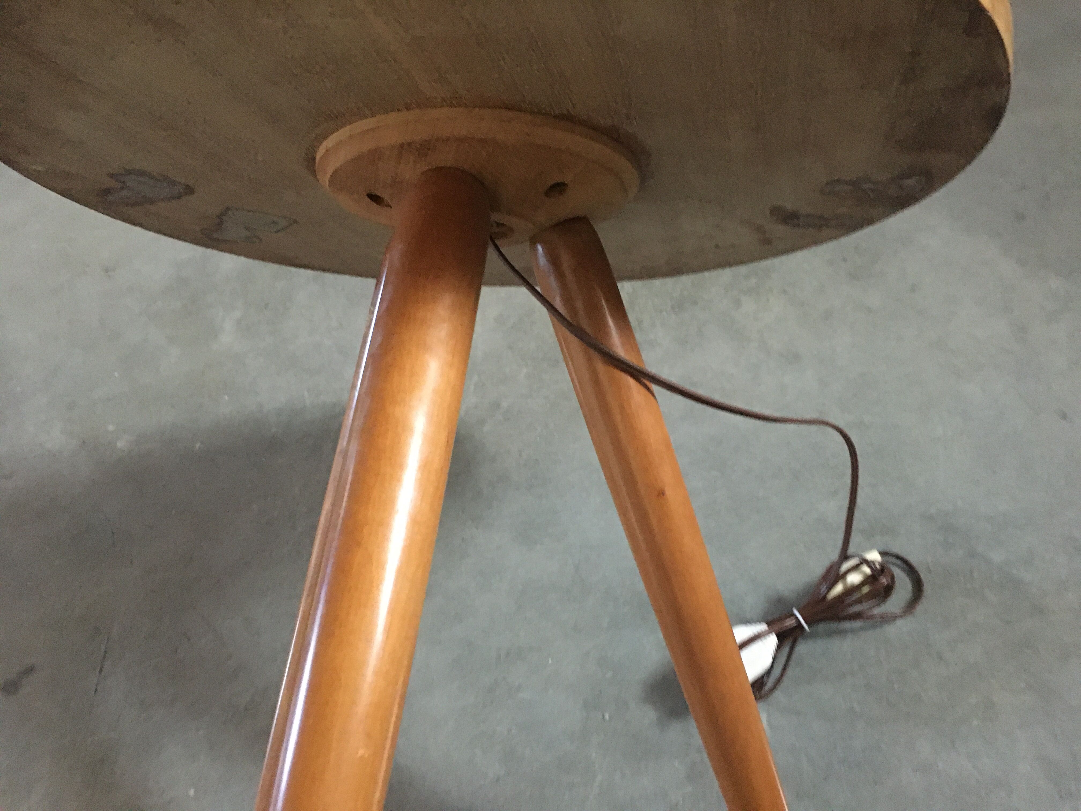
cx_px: 540
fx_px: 906
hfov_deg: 61.7
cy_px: 406
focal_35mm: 29
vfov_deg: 48.2
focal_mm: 4.15
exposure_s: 1/17
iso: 640
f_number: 2.2
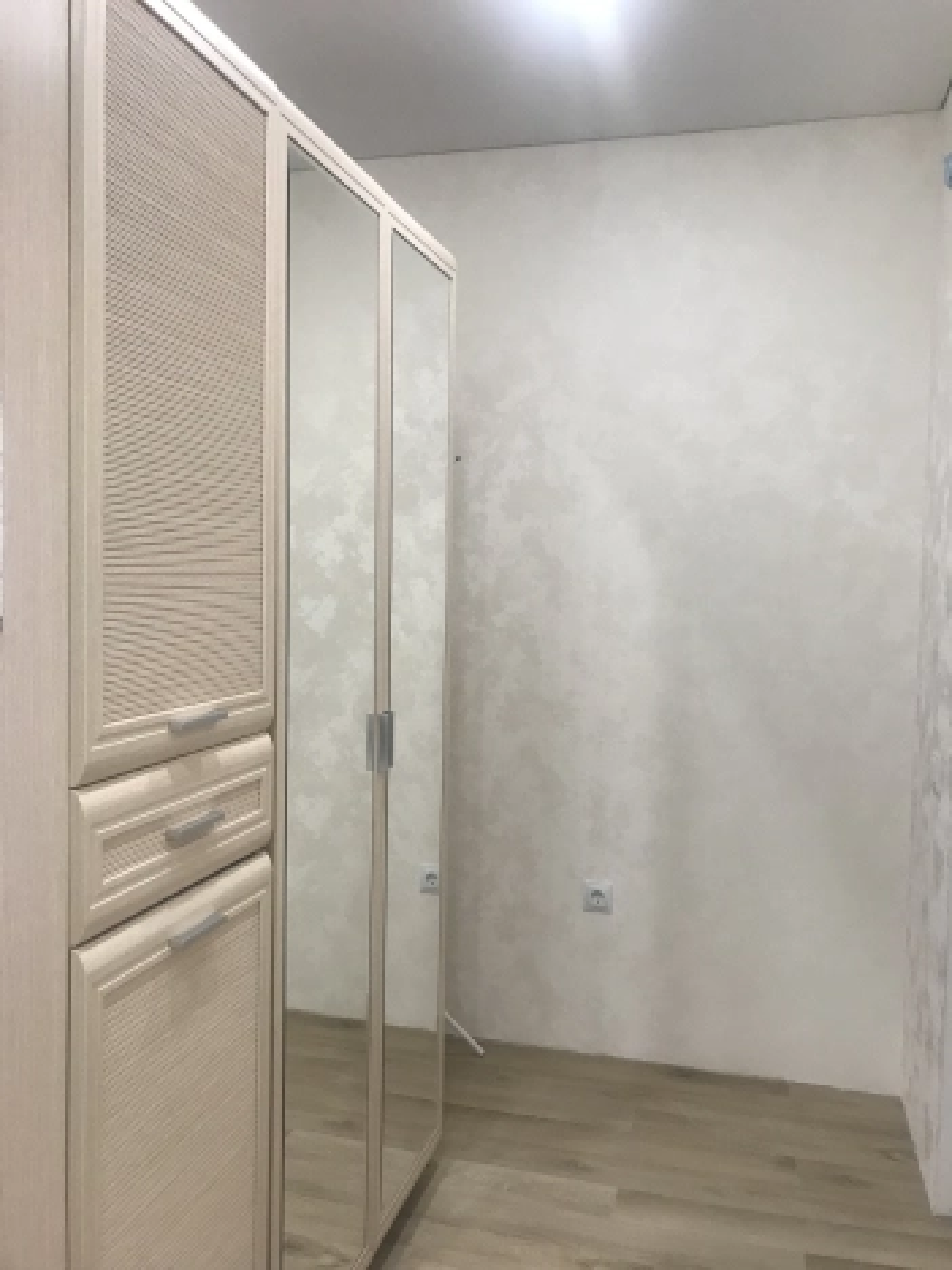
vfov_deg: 63.4
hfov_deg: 49.7
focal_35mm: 28
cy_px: 635
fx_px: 1027
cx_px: 476
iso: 40
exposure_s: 1/33
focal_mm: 3.99
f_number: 1.8
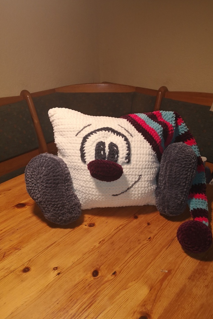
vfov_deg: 63.7
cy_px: 162
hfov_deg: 44.9
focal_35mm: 29
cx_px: 114
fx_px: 258
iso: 64
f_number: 1.8
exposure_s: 1/50
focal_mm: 3.95
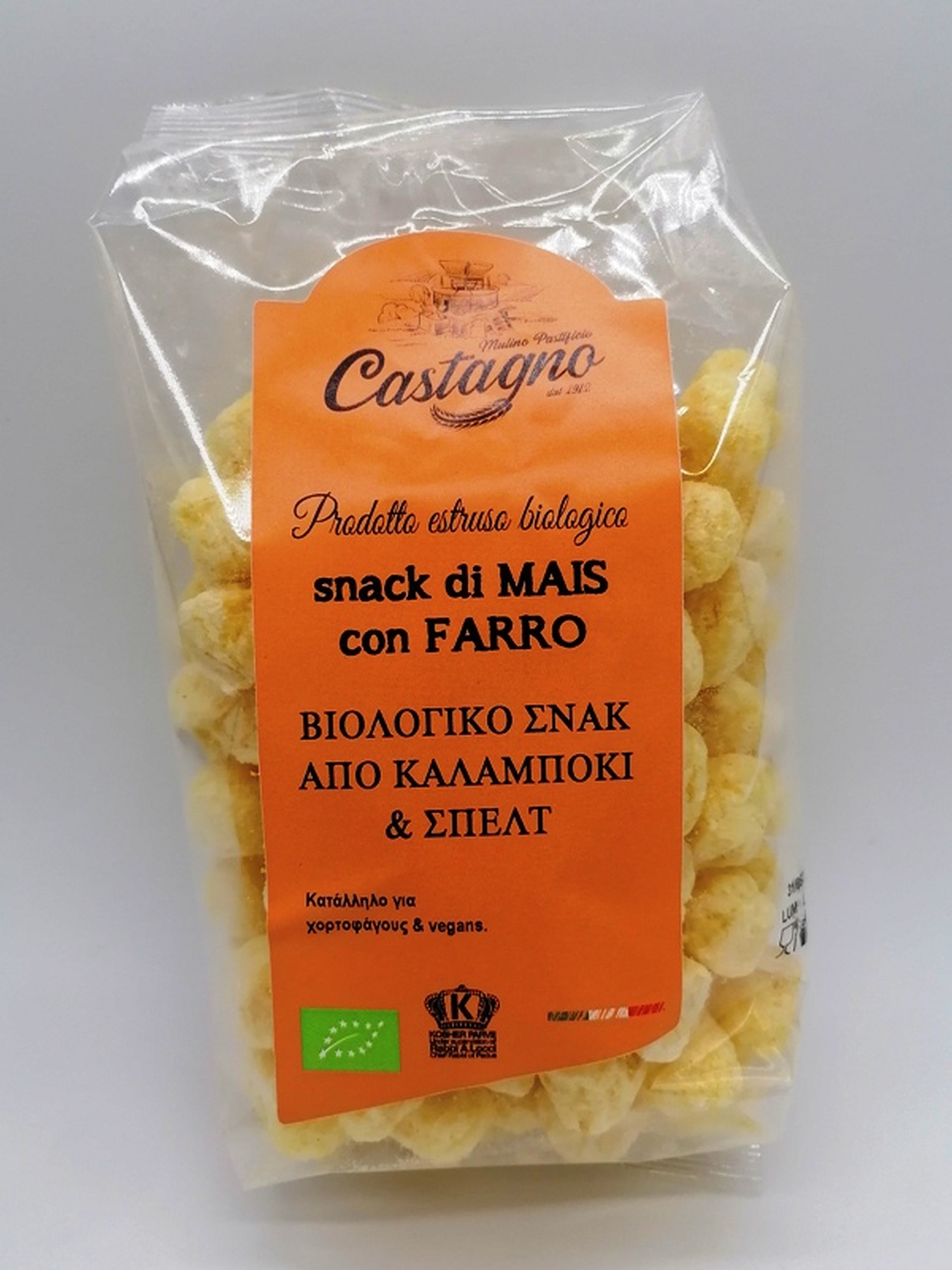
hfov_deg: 51.4
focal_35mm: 27
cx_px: 476
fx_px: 990
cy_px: 635
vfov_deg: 65.3
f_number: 1.8
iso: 100
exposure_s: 1/900
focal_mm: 4.75
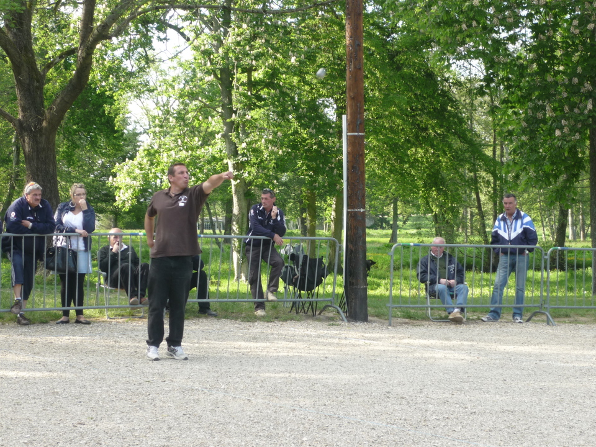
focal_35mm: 82
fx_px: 1412
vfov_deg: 18.0
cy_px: 224
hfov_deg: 23.8
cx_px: 298
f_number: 4.4
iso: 125
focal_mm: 13.6
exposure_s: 1/80
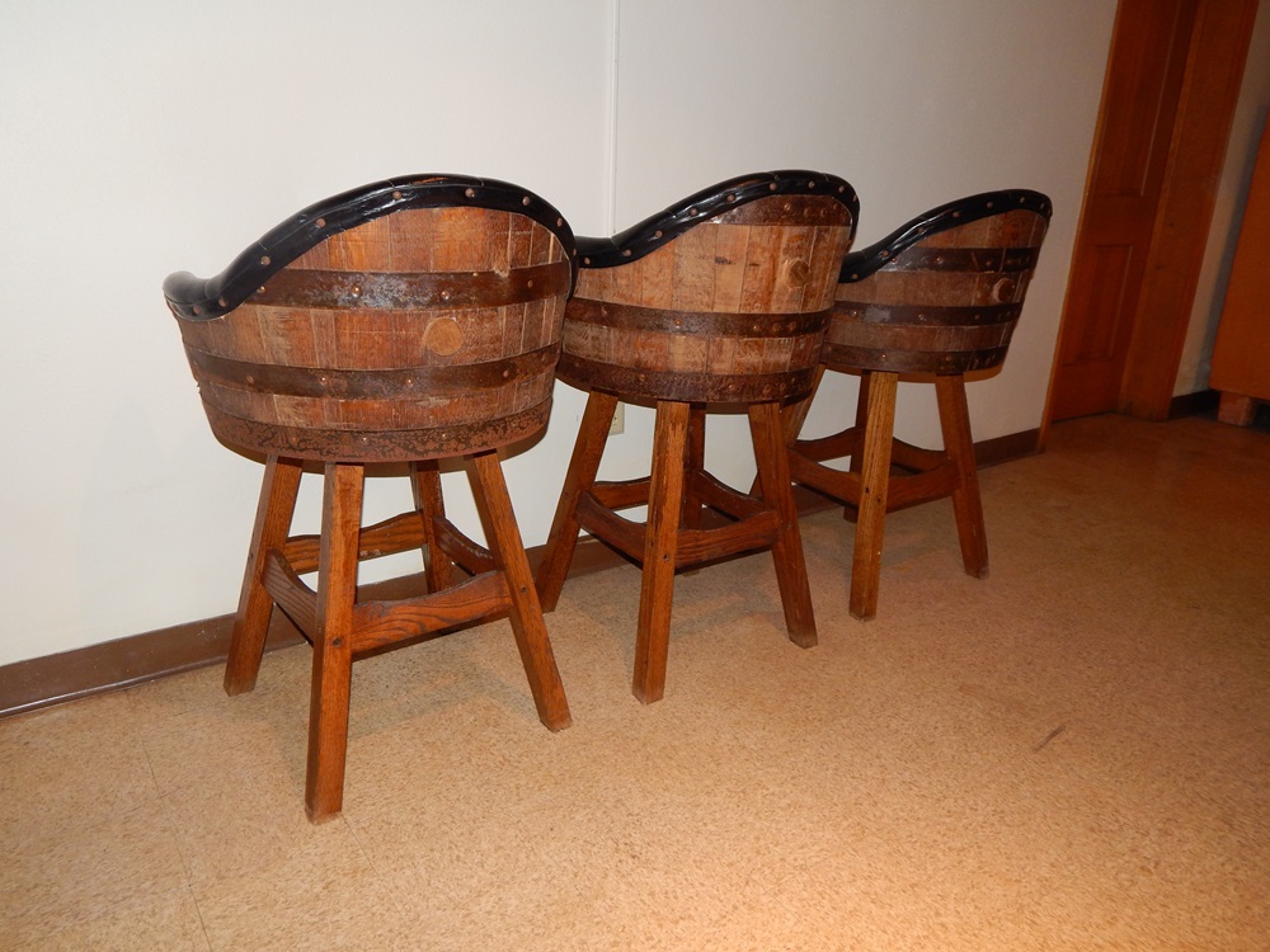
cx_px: 635
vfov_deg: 54.9
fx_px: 917
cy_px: 476
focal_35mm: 25
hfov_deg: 69.4
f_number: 3.1
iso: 200
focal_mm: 4.5
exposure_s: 1/30
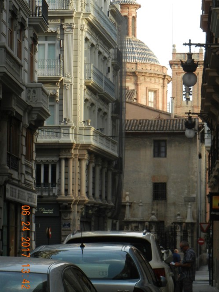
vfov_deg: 14.6
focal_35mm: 135
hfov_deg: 11.0
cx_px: 127
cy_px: 140
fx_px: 1139
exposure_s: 1/250
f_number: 4.6
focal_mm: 20.9
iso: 367
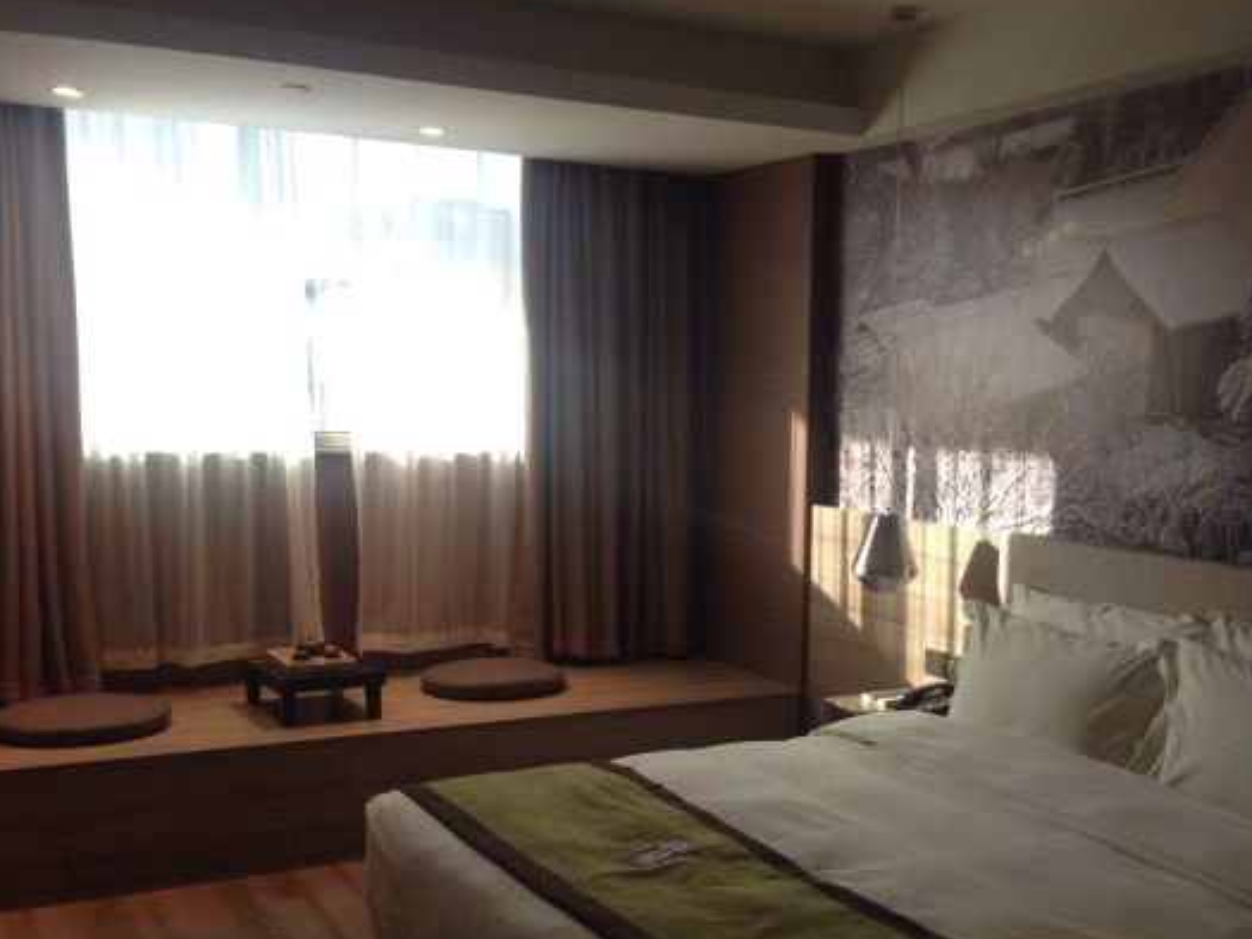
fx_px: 1592
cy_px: 561
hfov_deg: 42.6
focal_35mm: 44
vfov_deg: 32.8
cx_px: 777
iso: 50
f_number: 2.4
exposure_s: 1/24
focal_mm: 4.12
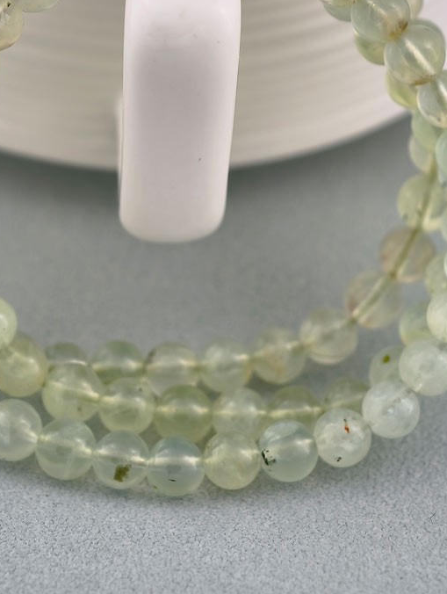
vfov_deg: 13.5
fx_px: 2490
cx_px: 164
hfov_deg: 10.3
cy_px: 117
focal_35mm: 145
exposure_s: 1/160
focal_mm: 22.48
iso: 125
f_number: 2.67
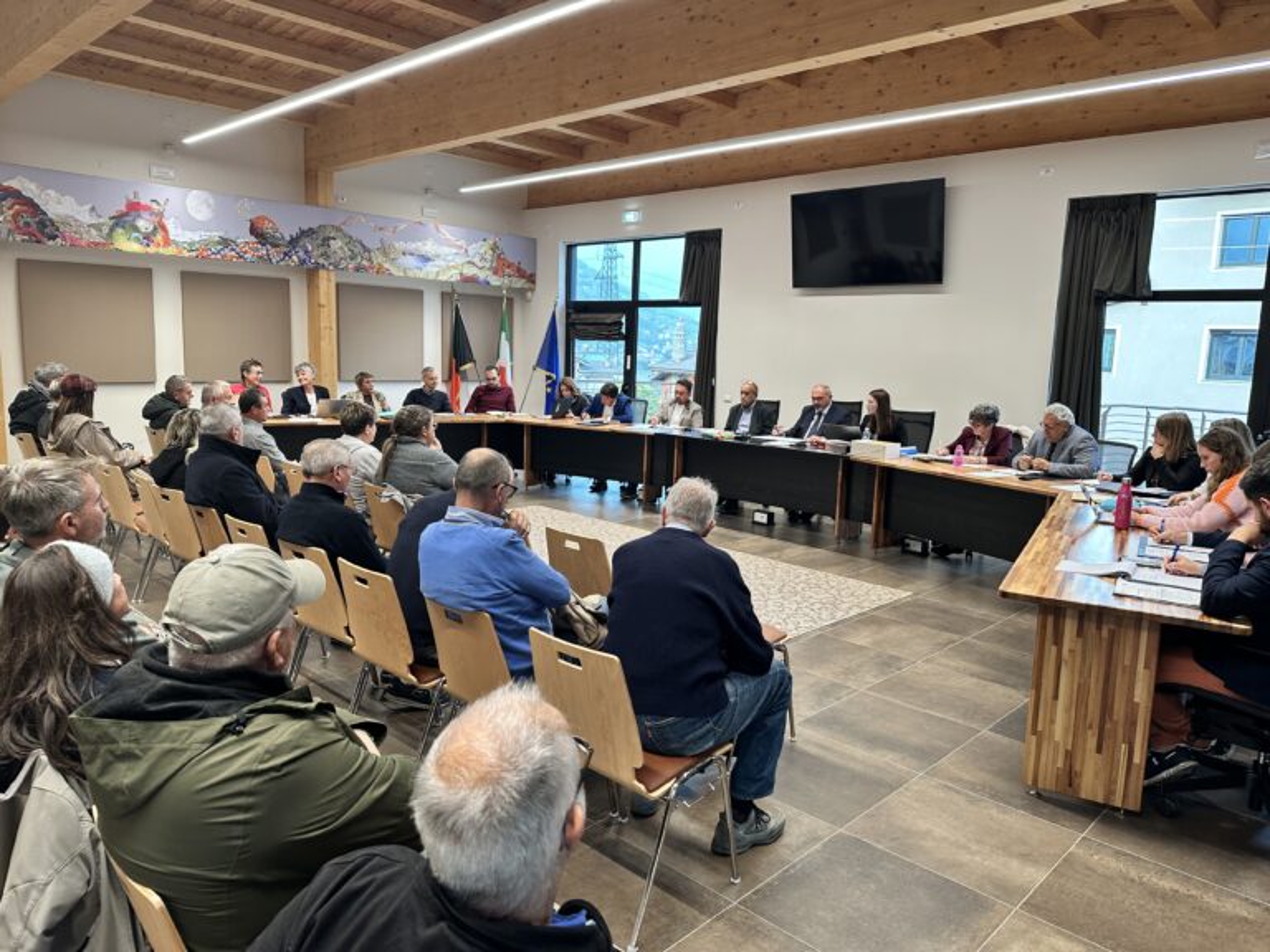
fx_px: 881
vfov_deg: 56.8
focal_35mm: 24
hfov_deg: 71.6
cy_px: 476
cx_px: 635
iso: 160
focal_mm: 6.86
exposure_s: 1/50
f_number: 1.78
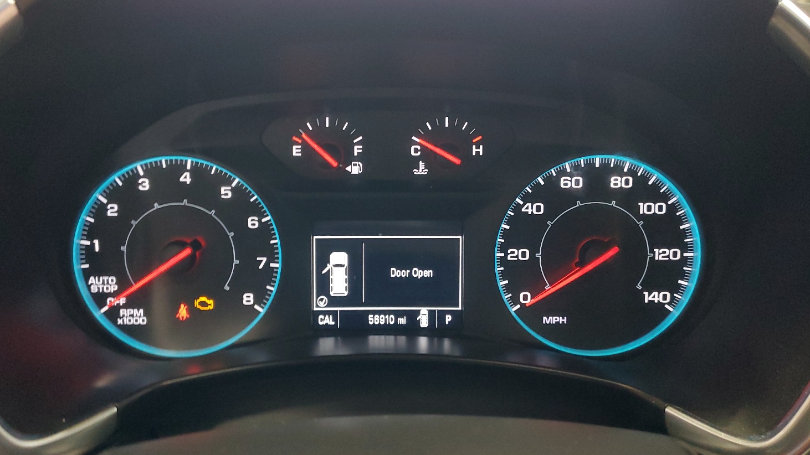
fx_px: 666
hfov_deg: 62.5
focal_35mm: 31
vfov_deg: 37.6
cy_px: 178
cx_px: 368
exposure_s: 1/60.2
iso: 231
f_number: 1.5
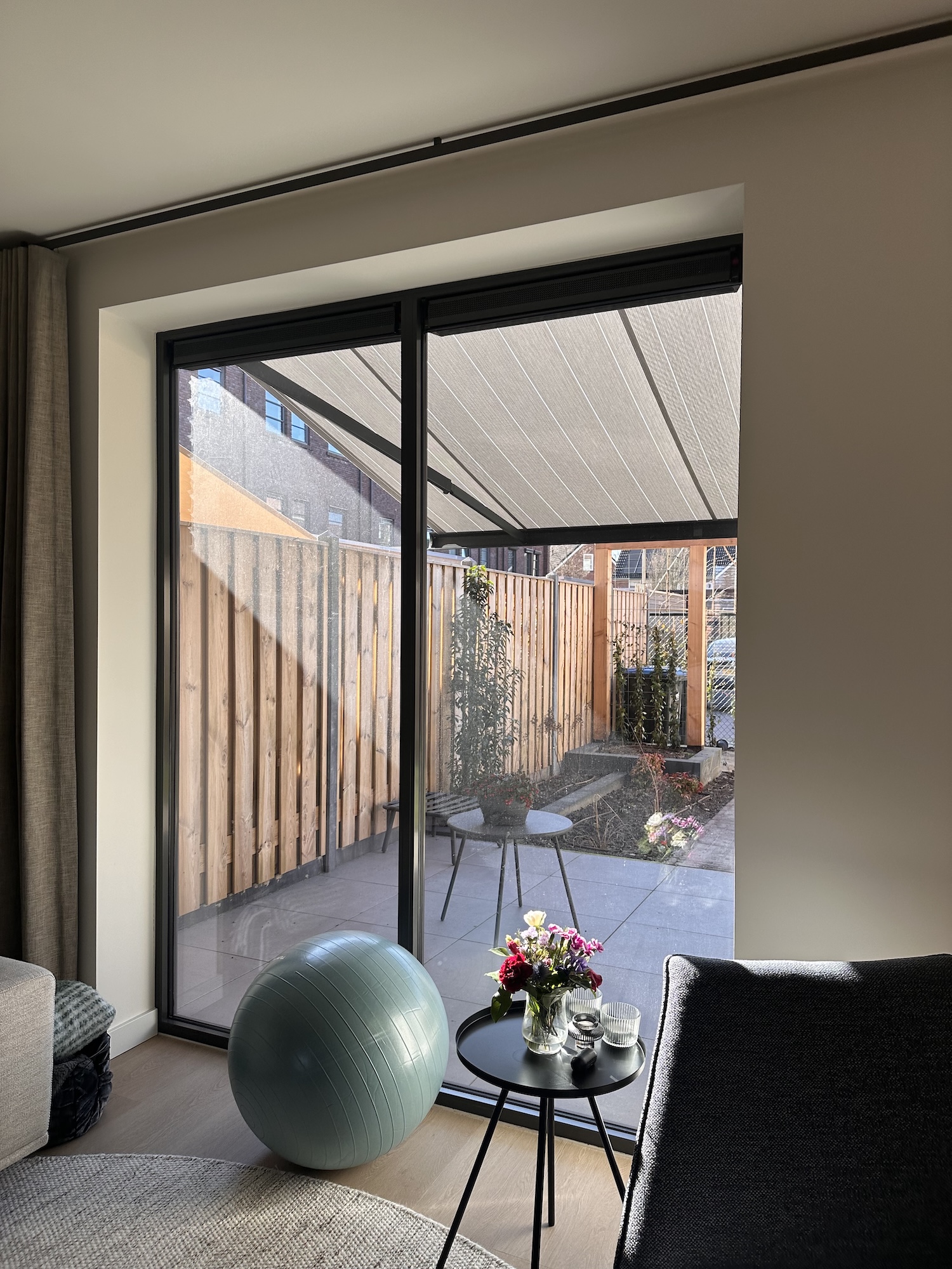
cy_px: 634
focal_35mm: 24
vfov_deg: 71.6
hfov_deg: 56.8
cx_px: 476
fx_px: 880
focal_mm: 6.86
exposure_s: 1/361
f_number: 1.78
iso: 80
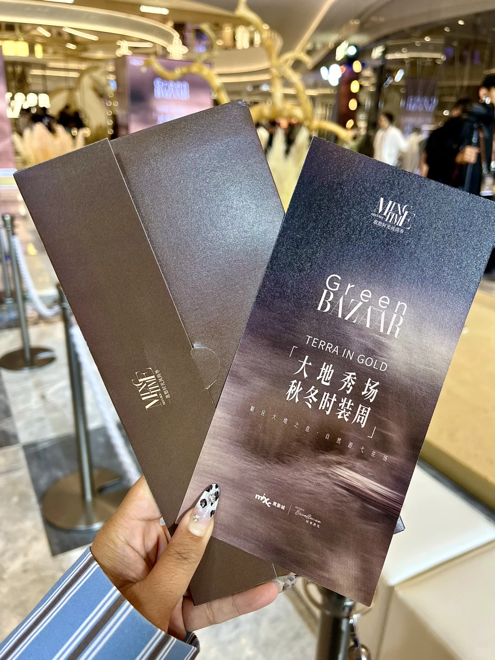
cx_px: 248
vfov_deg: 67.3
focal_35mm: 26
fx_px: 496
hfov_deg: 53.1
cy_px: 330
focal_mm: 5.1
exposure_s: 1/122
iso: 64
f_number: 1.6
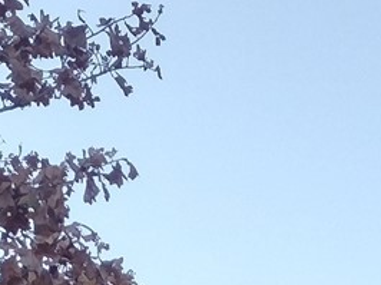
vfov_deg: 6.9
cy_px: 848
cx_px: 425
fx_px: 2144
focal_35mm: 195
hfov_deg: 10.0
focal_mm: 4.71
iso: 110
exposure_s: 1/60
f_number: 1.7
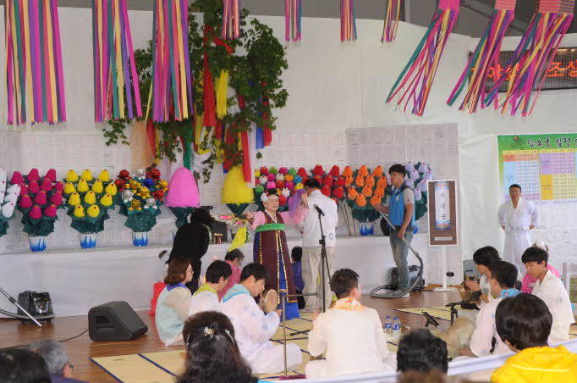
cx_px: 285
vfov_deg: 20.5
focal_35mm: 66
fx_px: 1056
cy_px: 207
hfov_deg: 30.6
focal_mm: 50
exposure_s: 1/125
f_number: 10
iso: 1600
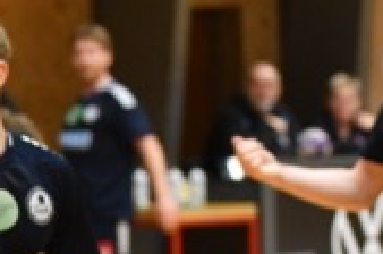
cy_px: 366
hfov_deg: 4.4
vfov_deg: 2.9
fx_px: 4959
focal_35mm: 467
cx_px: -211
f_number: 2.8
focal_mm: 82
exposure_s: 1/500
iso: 2800
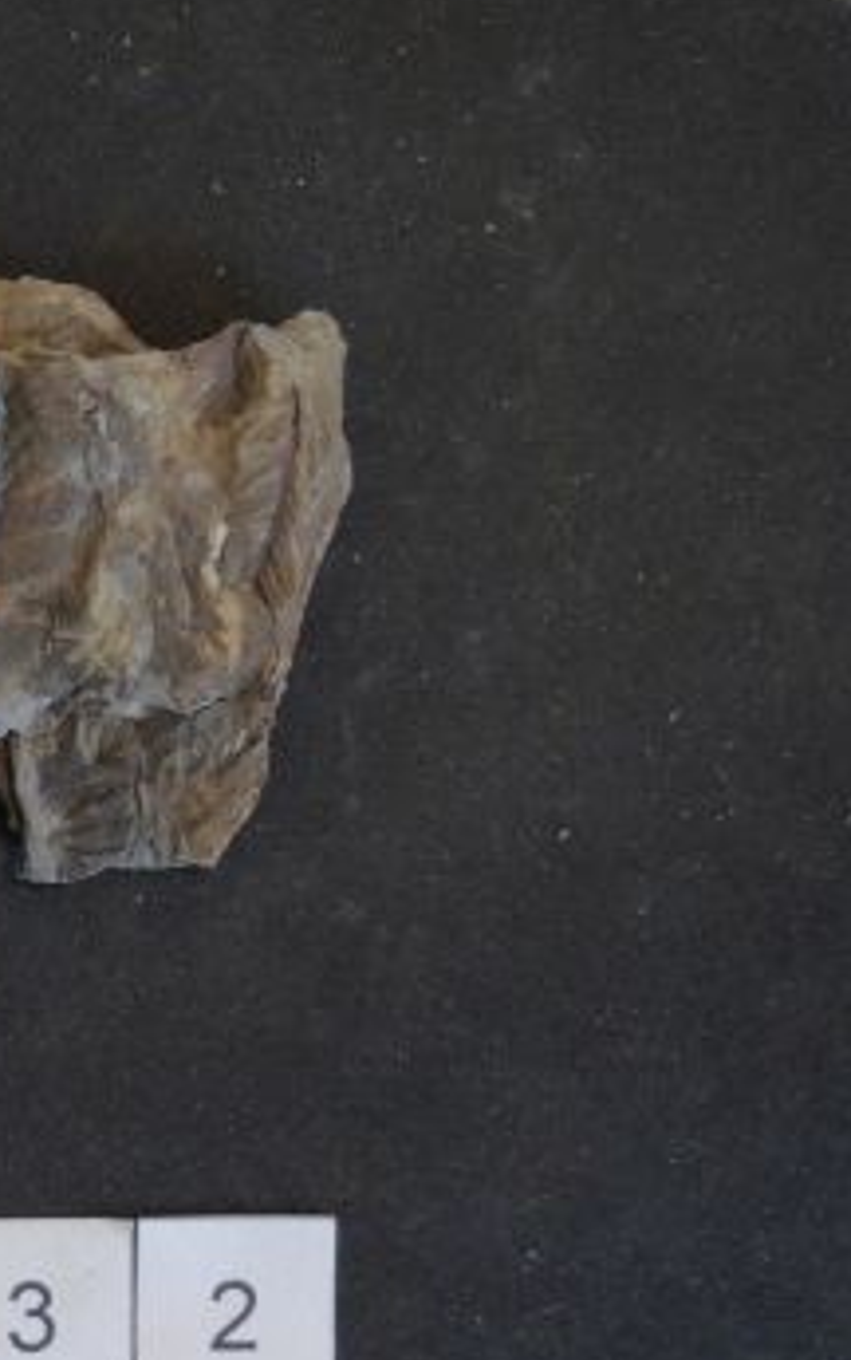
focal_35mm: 177
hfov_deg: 7.3
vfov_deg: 11.8
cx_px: -370
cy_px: 631
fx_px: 6560
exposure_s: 1/30
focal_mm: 16
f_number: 4.1
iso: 400
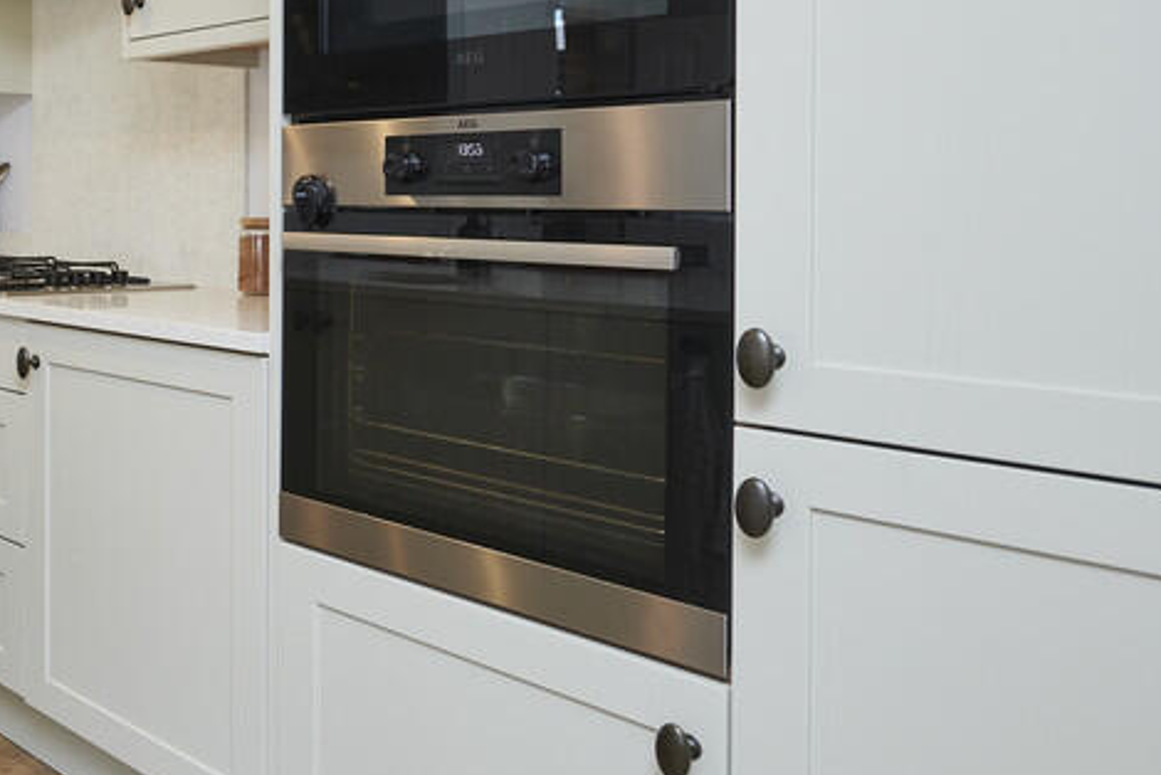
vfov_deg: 35.6
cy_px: 246
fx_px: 1194
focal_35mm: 37
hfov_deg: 43.1
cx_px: -47
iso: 640
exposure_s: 1/60
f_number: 8
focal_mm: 17
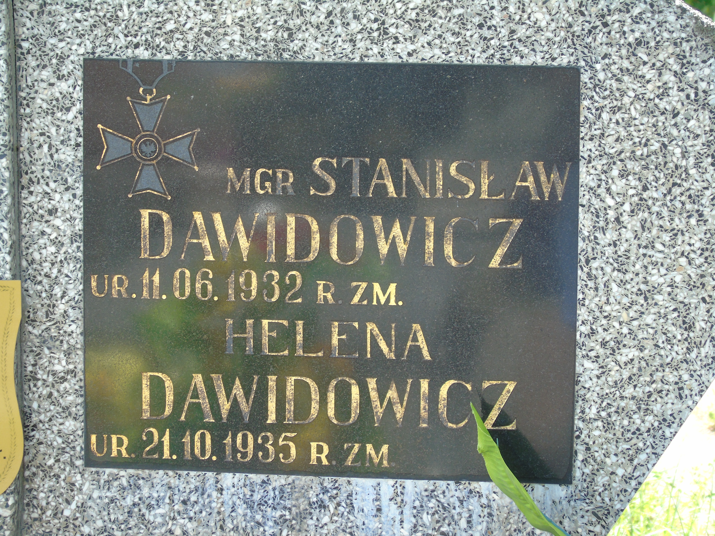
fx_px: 2561
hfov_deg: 15.9
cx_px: 358
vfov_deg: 12.0
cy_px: 268
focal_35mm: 124
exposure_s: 1/60
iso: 80
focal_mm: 22
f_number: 4.6
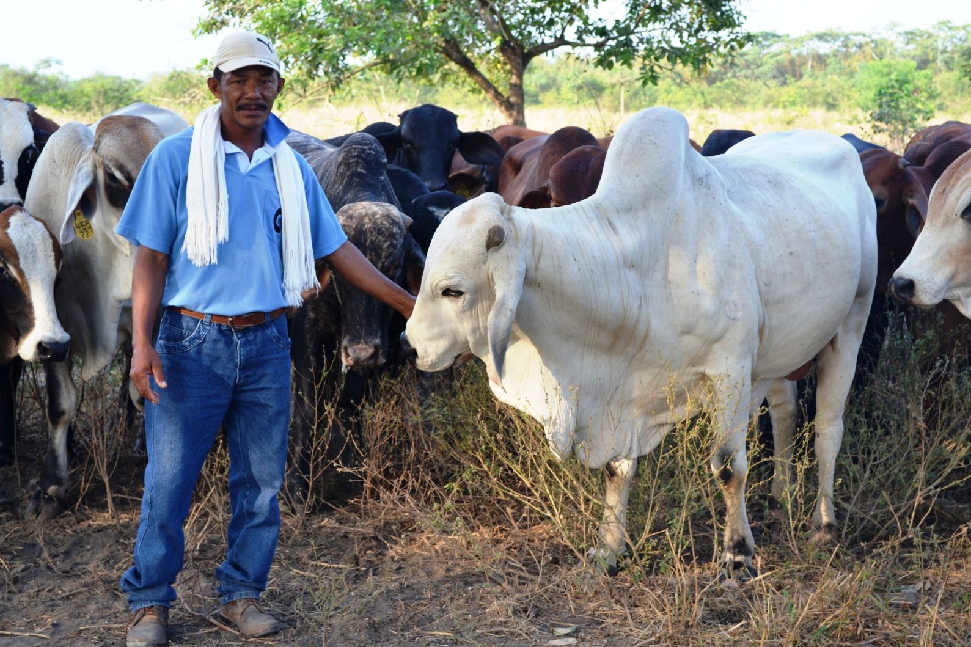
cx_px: 481
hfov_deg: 29.4
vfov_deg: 19.9
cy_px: 322
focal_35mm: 69
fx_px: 1847
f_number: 5.6
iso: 200
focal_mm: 45
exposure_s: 1/125
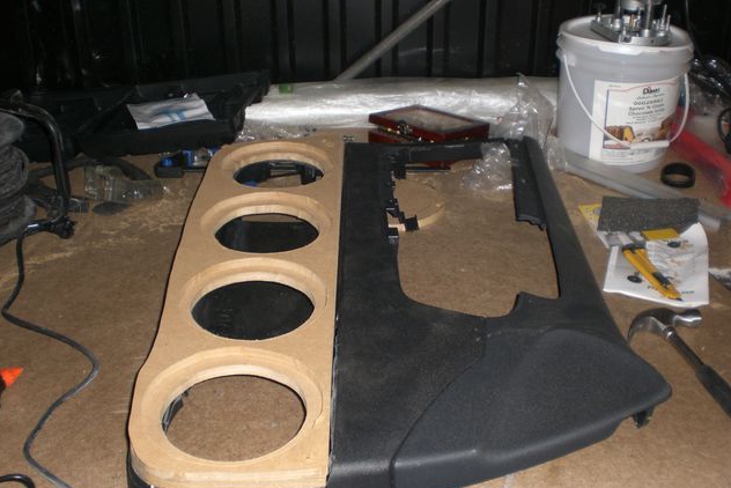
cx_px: 362
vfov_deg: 33.4
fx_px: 813
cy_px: 235
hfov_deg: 48.4
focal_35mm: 40
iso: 100
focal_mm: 6.3
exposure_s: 1/60
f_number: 3.1
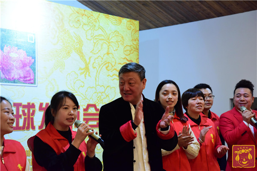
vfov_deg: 17.1
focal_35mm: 80
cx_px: 128
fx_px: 571
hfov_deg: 25.4
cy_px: 86
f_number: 4.5
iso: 5000
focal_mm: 80
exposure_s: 1/200
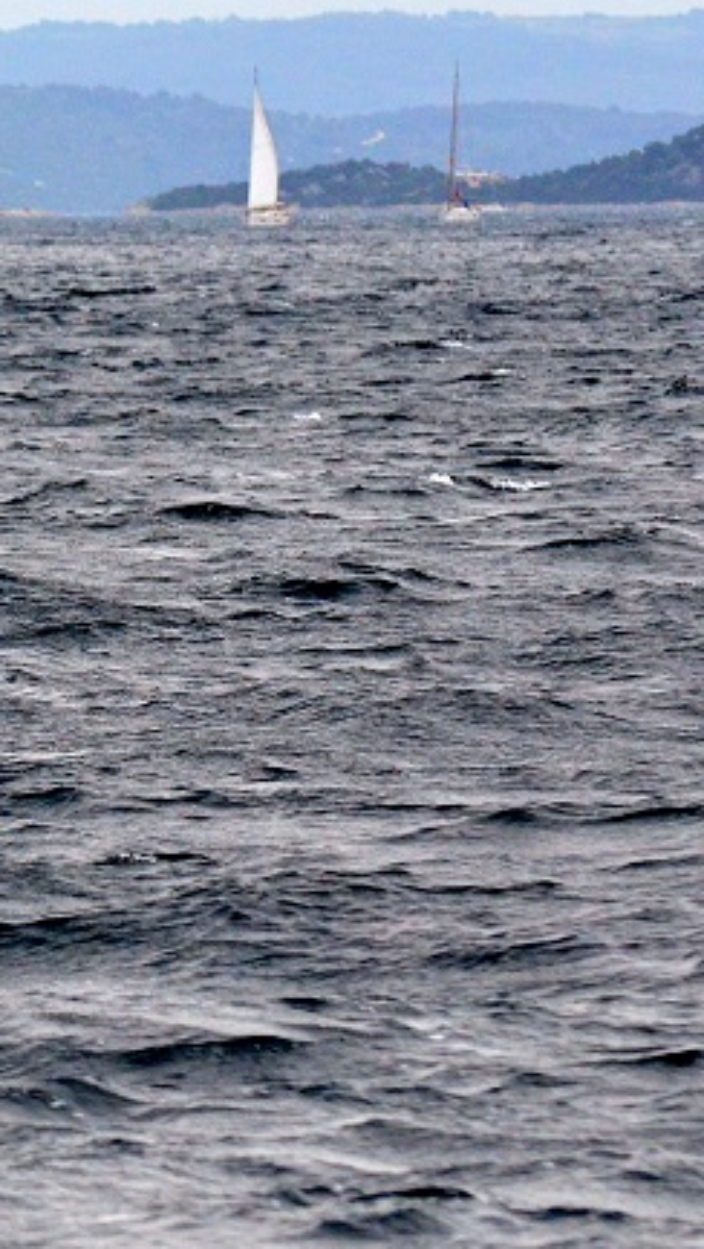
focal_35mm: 488
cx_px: -420
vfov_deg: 4.4
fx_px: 16180
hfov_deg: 2.5
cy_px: 425
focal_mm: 135
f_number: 5.6
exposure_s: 1/8000
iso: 1600
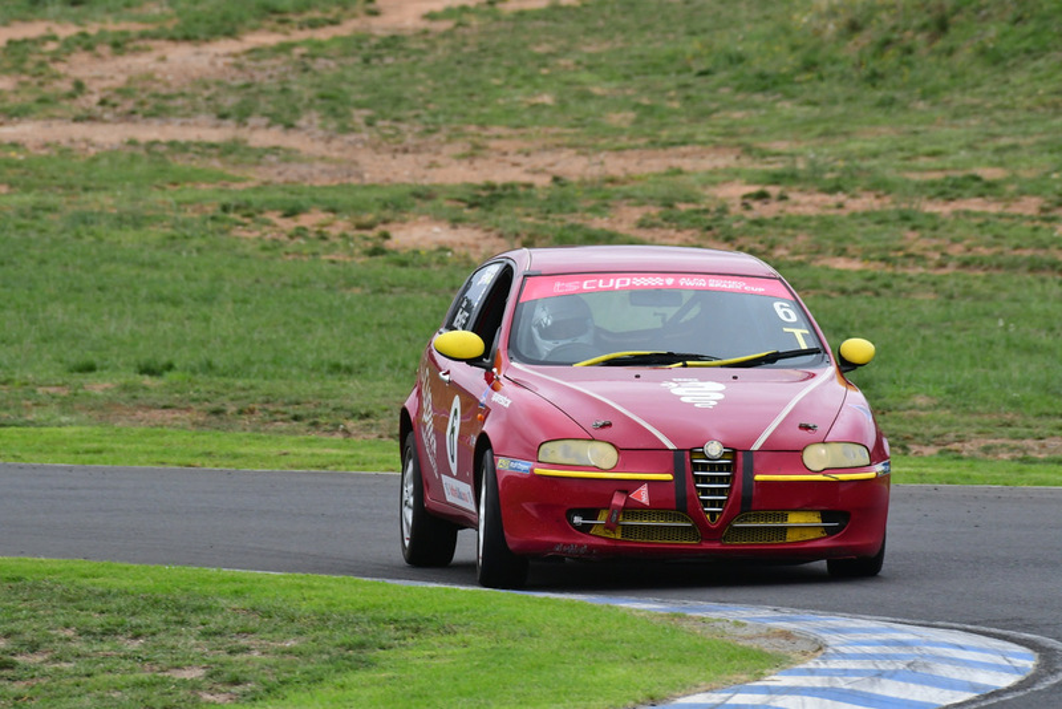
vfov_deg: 1.8
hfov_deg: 2.7
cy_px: 354
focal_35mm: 750
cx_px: 531
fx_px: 22132
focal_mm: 500
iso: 1250
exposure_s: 1/640
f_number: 11
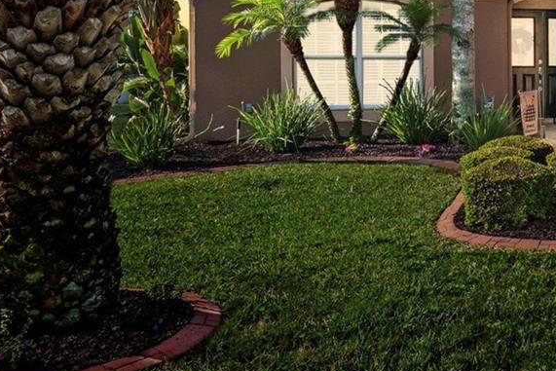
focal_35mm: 56
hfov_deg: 30.9
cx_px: 643
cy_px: 31
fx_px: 865
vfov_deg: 23.5
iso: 100
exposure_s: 1/100
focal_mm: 20
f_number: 8
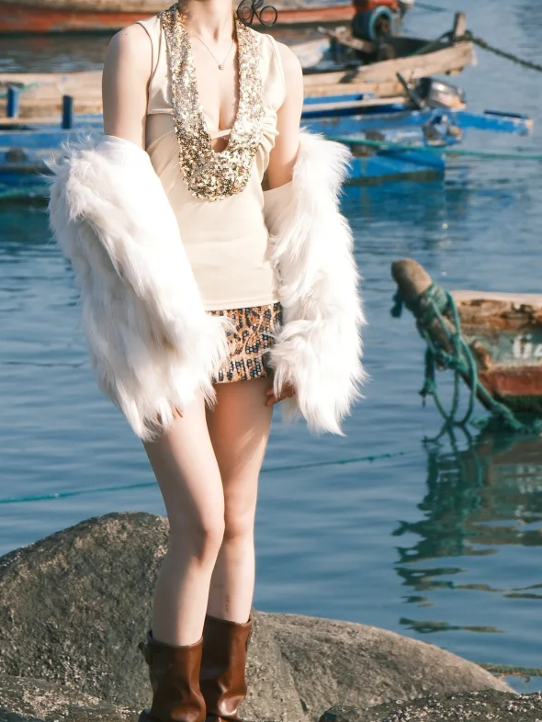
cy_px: 29
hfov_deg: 7.1
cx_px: 148
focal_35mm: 208
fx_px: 4340
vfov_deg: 9.5
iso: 640
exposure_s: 1/2000
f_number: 6.3
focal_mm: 70
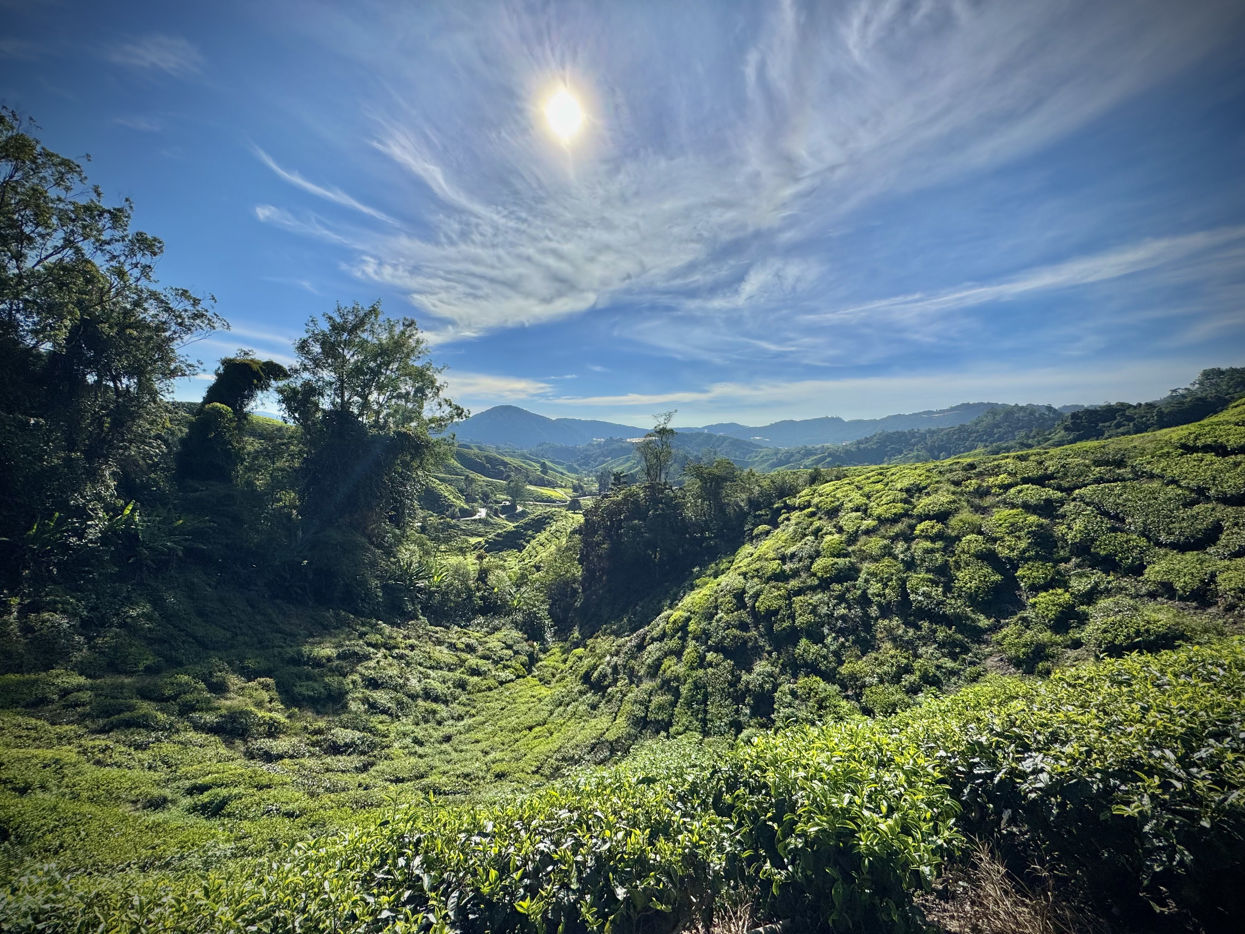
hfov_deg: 102.1
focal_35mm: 14
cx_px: 622
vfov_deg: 85.7
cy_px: 467
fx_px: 504
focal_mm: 2.22
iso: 32
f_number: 2.2
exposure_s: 1/3906
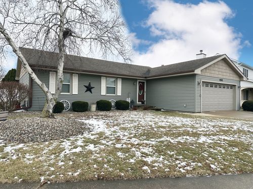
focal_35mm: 24
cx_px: 126
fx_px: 175
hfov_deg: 71.6
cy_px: 94
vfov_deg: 56.8
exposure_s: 1/144
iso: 64
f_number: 1.78
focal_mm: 6.86
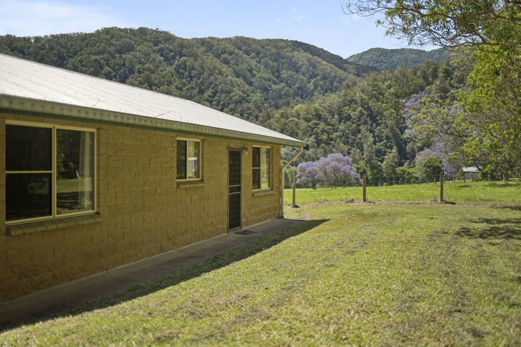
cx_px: 260
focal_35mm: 35
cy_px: 174
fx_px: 506
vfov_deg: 37.8
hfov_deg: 54.5
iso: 200
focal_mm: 35
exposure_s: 1/4000
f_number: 1.4
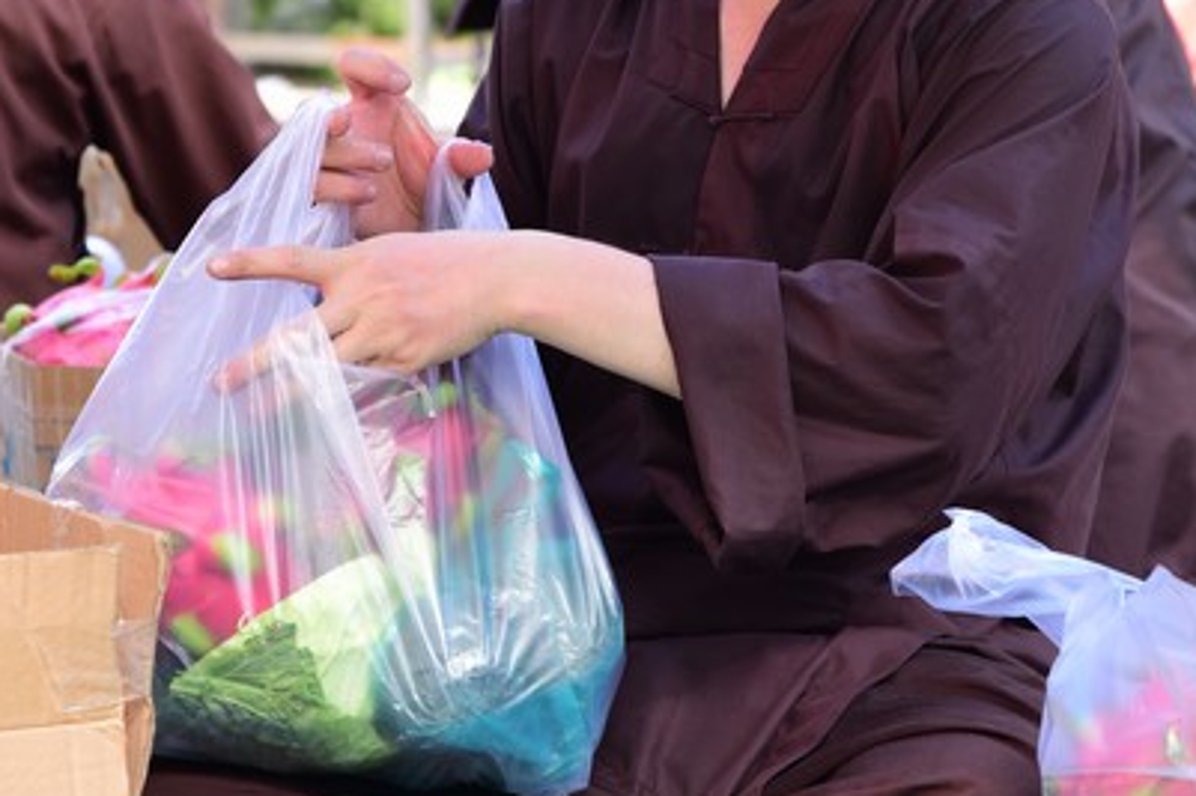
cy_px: -54
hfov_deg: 13.3
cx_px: 614
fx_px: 5114
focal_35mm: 154
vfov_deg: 8.8
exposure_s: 1/125
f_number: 5.6
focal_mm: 95
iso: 500
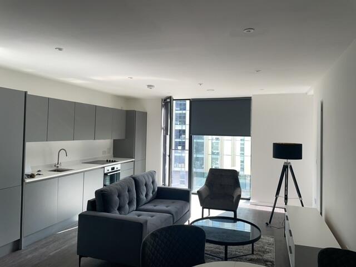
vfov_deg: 53.1
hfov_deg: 67.3
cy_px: 134
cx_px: 178
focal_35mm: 26
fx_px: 267
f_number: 1.6
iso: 32
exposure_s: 1/164
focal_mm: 4.2
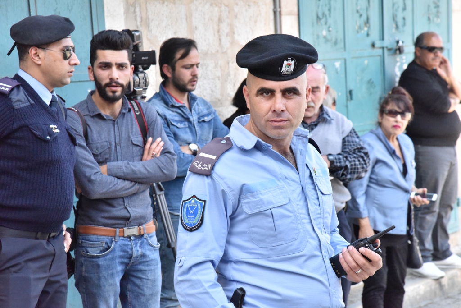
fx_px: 1537
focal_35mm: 120
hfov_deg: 17.1
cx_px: 230
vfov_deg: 11.4
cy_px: 154
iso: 6400
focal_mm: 120
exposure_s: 1/1250
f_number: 10
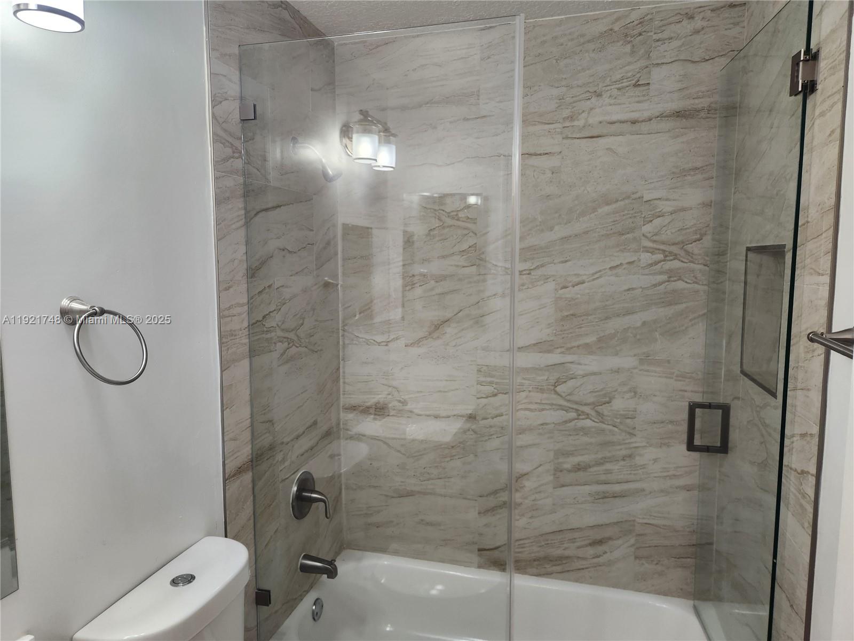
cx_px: 427
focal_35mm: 23
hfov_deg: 73.9
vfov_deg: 58.9
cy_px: 320
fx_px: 567
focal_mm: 5.4
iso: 100
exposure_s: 1/120
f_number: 1.8
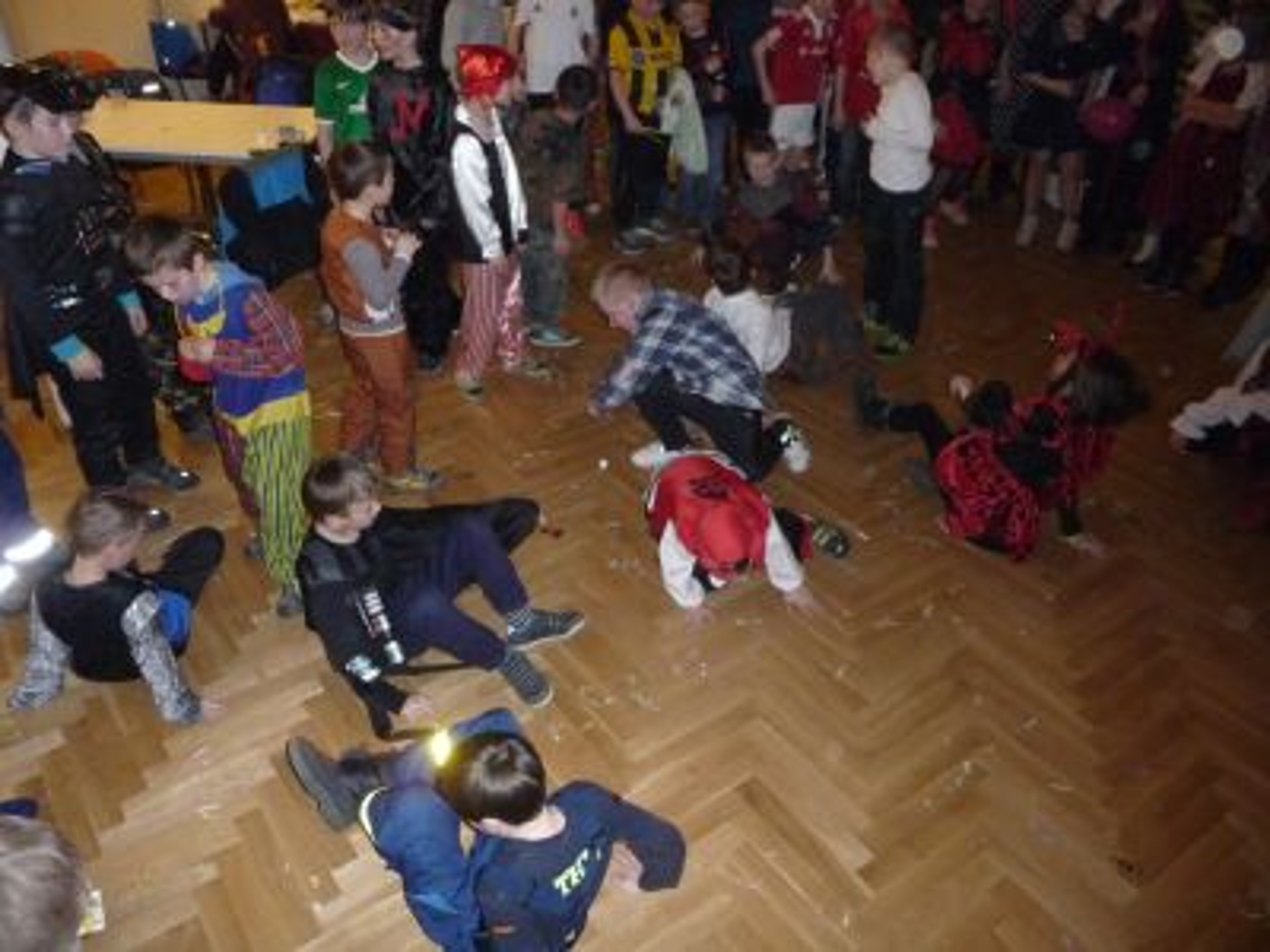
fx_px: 1027
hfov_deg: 63.4
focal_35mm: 28
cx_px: 635
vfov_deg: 49.7
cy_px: 476
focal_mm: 4.7
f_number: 3.3
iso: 640
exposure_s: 1/30
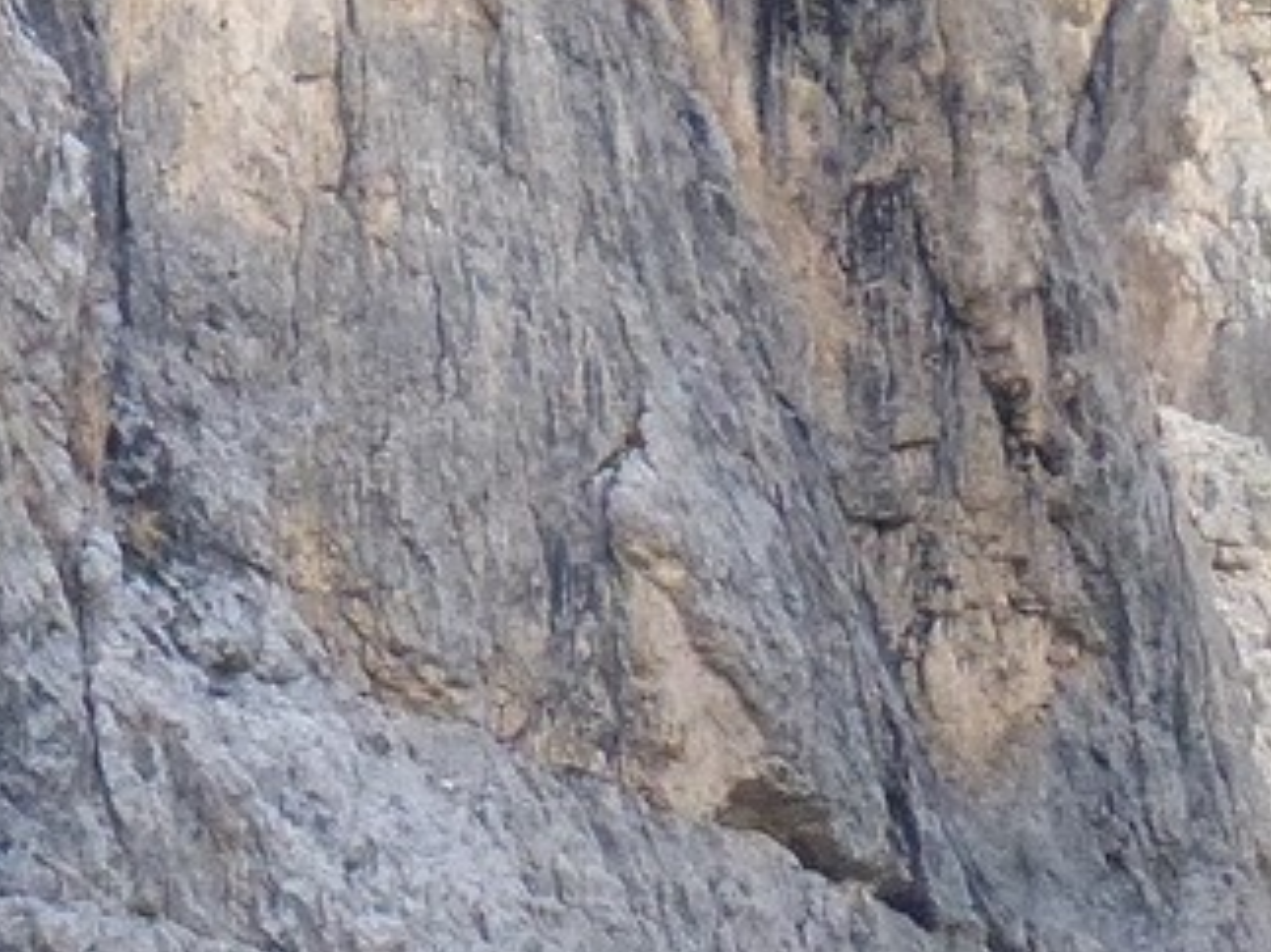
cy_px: 1255
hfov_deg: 2.0
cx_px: 20
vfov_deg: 1.5
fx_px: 36483
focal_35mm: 994
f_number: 5.5
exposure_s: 1/320
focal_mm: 33.3
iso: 320
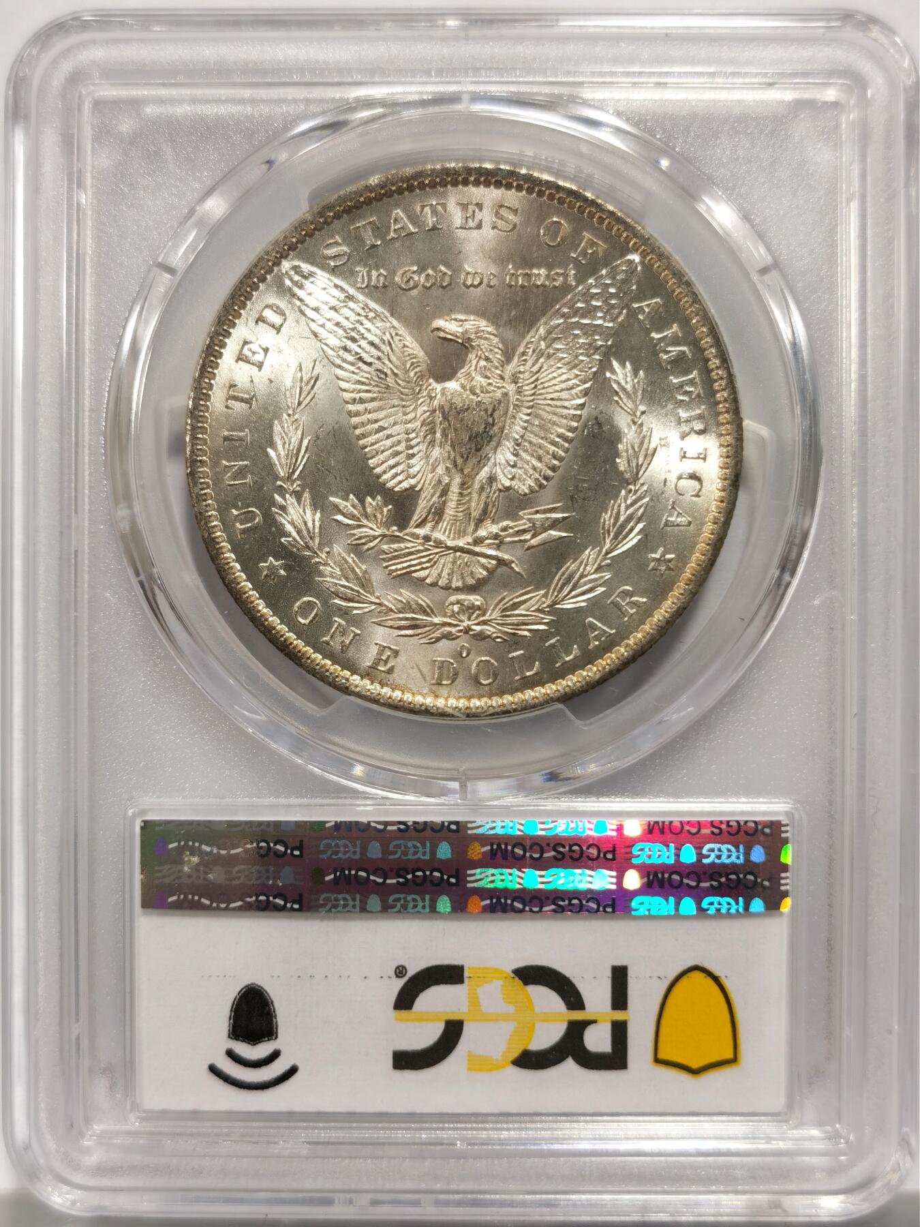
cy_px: 614
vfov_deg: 35.5
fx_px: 1914
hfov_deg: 27.0
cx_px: 460
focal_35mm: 54
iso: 80
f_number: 16
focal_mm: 5.56
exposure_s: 1/100
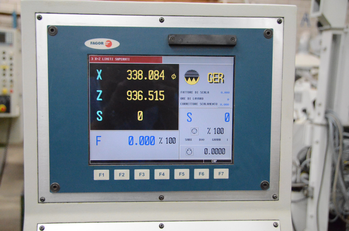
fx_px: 464
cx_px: 174
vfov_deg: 28.0
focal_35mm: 48
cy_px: 116
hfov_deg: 41.2
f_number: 4.2
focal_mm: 32
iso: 6400
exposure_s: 1/1000
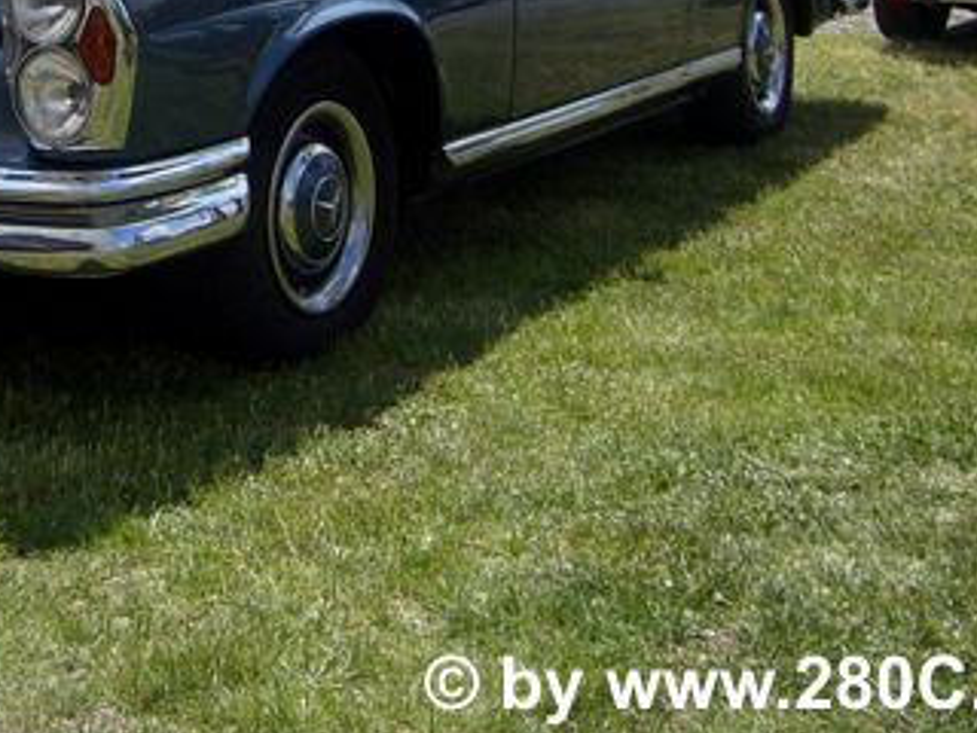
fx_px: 2145
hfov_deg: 25.1
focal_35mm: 76
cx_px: 150
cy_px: 34
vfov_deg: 19.0
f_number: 4.3
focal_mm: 6.2
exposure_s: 1/500
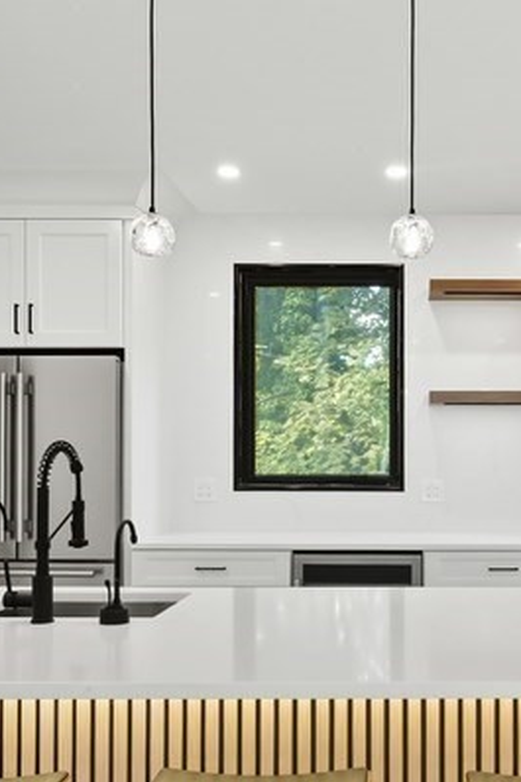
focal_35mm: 36
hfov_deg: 35.7
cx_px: 415
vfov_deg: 53.0
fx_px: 782
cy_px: 449
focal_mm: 14
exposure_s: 1/30
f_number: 8
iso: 100
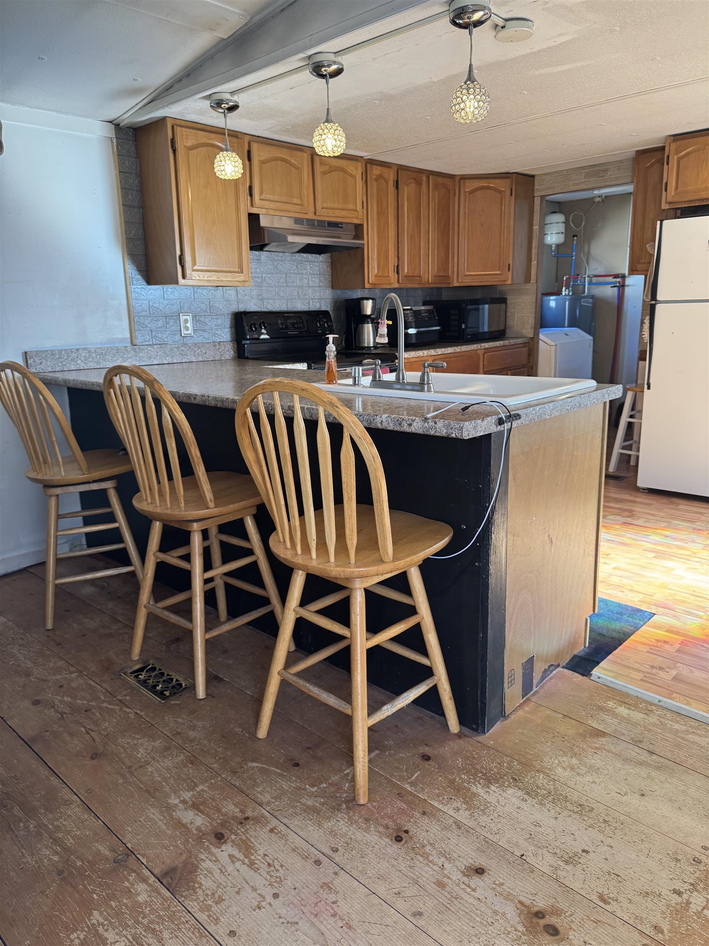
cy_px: 473
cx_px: 354
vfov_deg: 71.6
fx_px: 655
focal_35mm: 24
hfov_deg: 56.8
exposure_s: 1/120
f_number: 1.78
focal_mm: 6.76
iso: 200
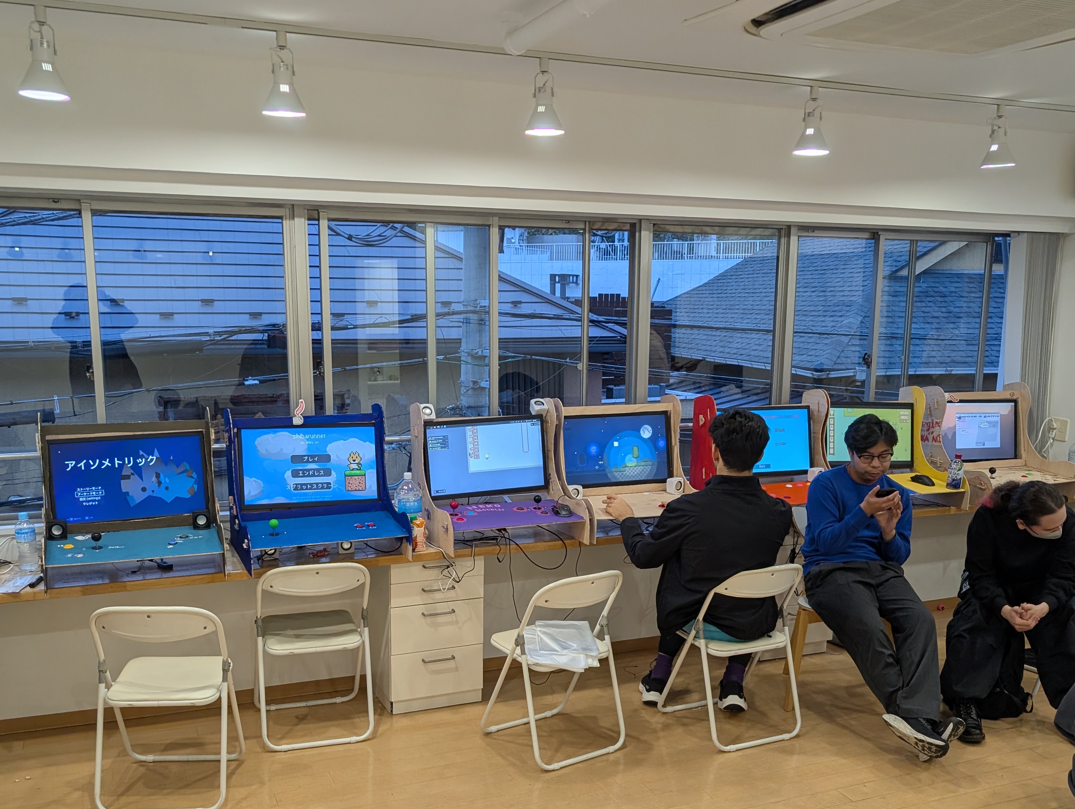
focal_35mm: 33
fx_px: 1026
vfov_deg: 42.7
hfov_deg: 55.3
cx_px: 538
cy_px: 510
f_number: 1.68
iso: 24
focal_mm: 6.9
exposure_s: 1/142
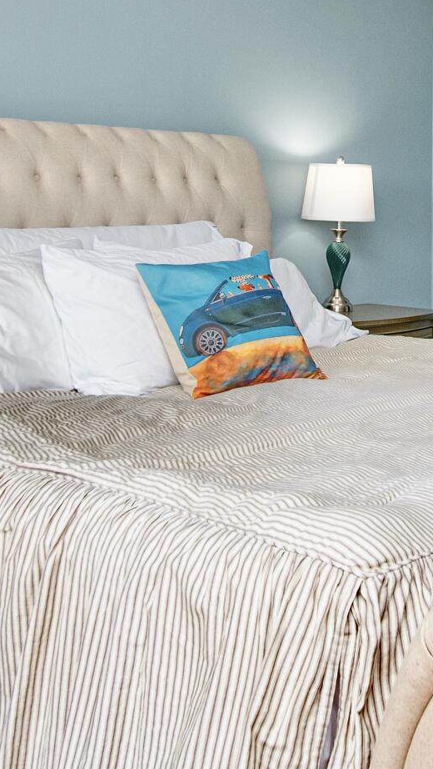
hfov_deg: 23.3
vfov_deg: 39.6
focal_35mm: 51
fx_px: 1041
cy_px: 200
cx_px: 319
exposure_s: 1/125
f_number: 5.6
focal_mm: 10
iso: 250
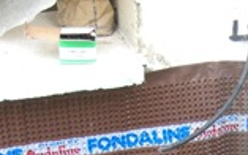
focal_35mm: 128
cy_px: 268
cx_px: 289
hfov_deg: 15.8
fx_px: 865
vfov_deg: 9.8
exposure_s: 1/125
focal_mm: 7.9
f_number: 2.8
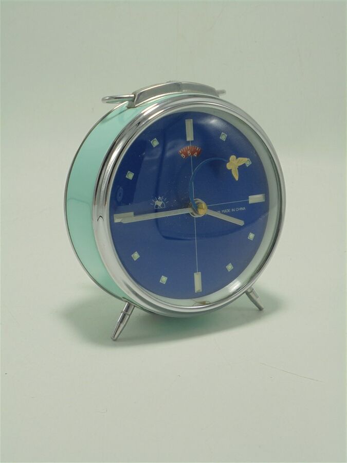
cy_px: 232
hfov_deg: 26.1
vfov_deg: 34.3
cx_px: 174
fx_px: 748
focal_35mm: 56
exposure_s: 1/50
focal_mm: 10.1
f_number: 5.2
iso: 100
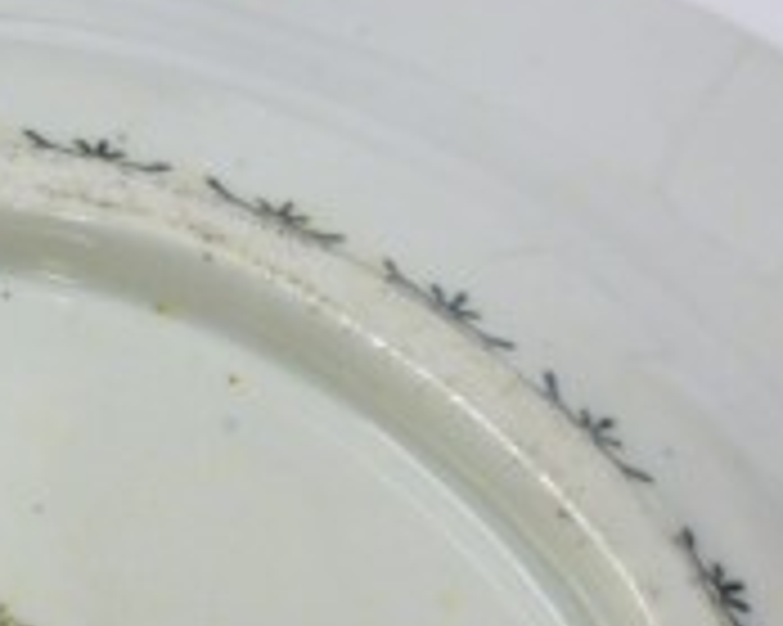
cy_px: 878
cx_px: -58
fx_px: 2409
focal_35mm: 104
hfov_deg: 17.9
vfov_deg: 14.0
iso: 250
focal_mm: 5.2
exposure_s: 1/30
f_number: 3.3
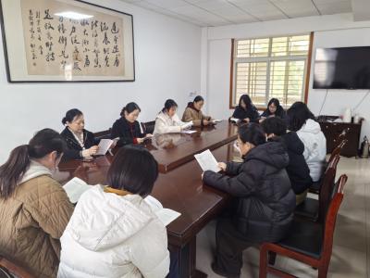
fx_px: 289
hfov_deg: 65.3
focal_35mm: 27
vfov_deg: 51.4
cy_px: 139
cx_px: 185
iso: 80
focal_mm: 5.52
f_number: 1.9
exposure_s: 1/50
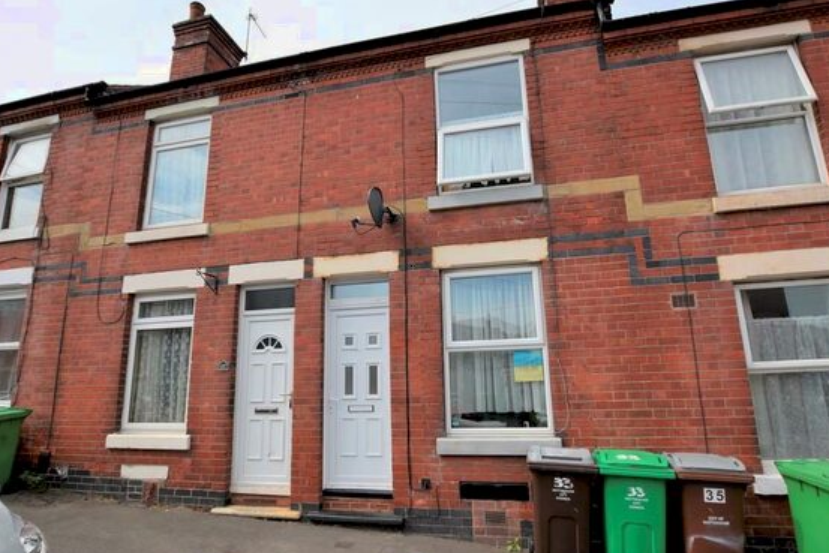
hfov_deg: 86.9
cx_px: 415
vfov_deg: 64.6
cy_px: 275
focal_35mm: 19
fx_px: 438
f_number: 10
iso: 200
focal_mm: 10
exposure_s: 1/400
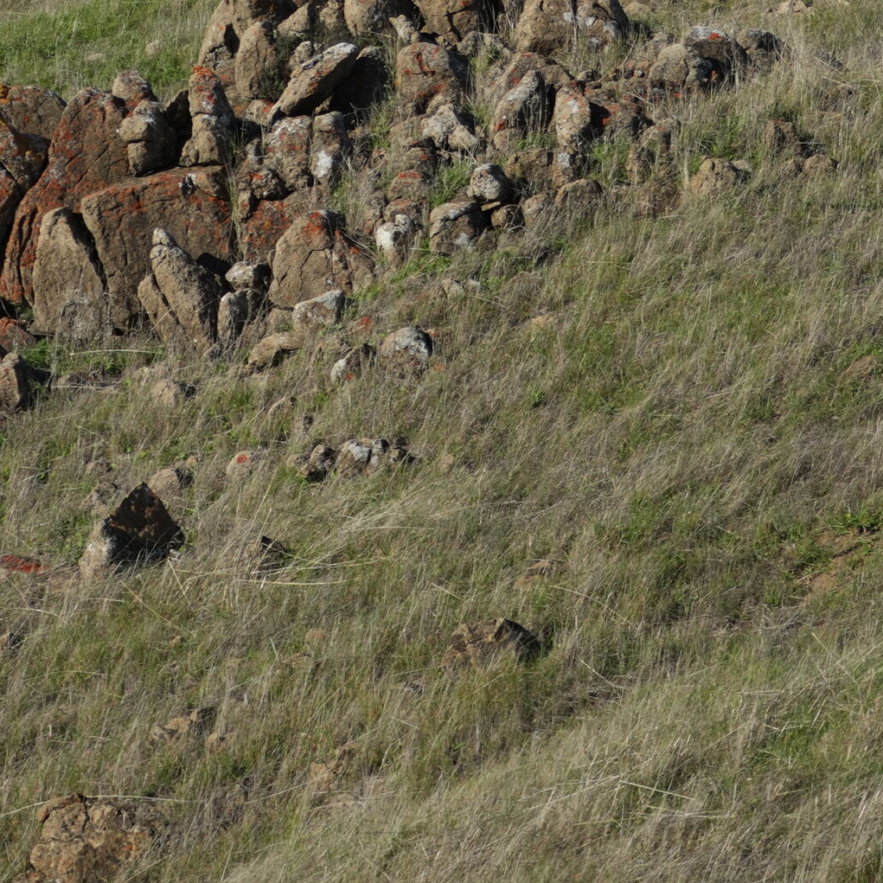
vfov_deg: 6.7
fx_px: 7475
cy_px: -183
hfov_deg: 6.8
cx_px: 564
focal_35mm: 259
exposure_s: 1/1250
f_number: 5.6
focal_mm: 72
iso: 200
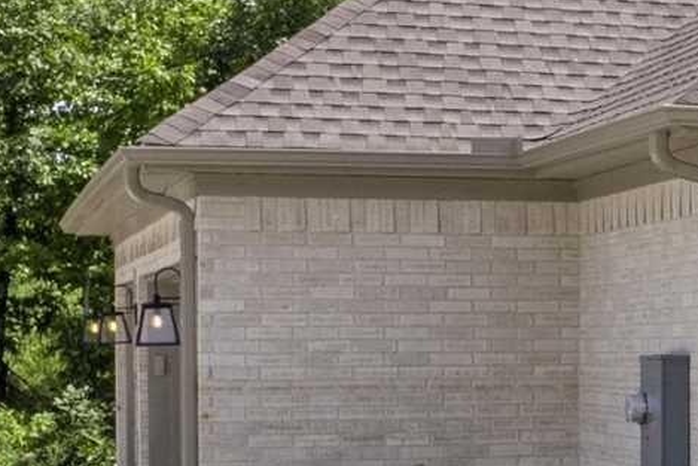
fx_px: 2793
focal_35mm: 144
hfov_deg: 11.4
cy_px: 374
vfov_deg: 9.5
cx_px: 1768
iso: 100
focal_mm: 8.38
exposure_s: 1/240
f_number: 2.8
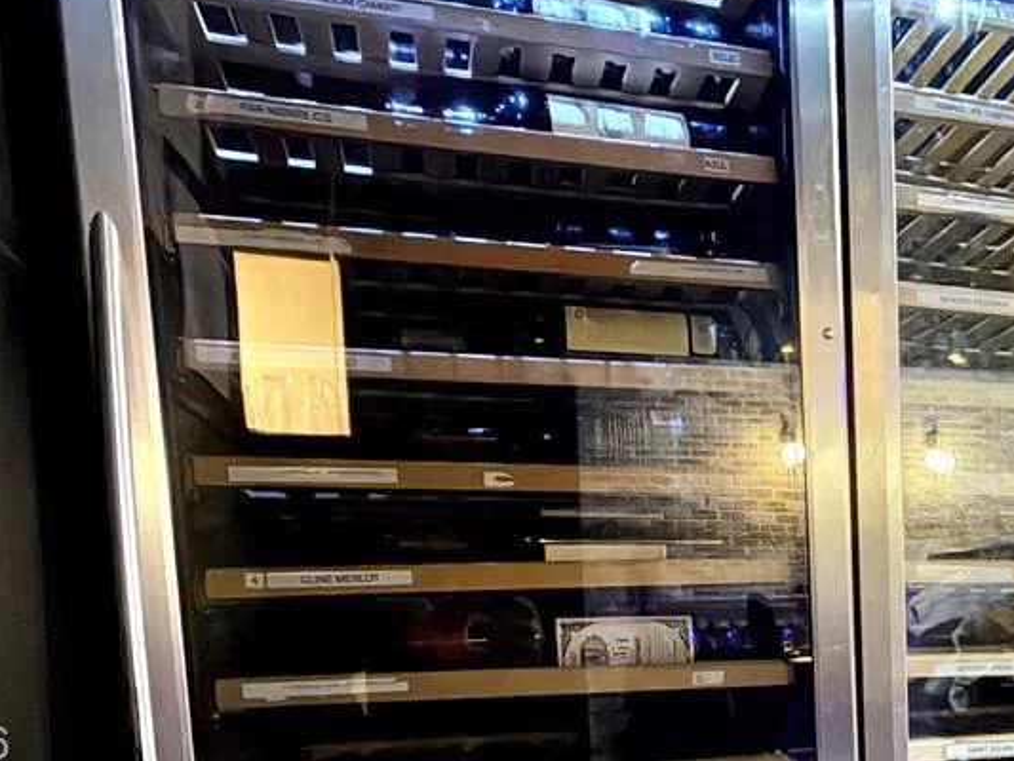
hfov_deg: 40.8
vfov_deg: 31.9
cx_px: 940
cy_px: 748
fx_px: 1231
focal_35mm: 42
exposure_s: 1/12
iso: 1000
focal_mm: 2.22
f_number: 2.2
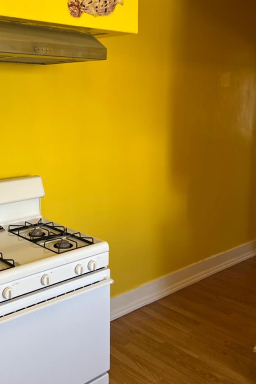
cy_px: 141
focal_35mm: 41
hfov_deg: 32.4
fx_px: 437
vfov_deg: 46.9
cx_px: 86
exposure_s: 1/120
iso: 100
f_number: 1.5
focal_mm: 5.7
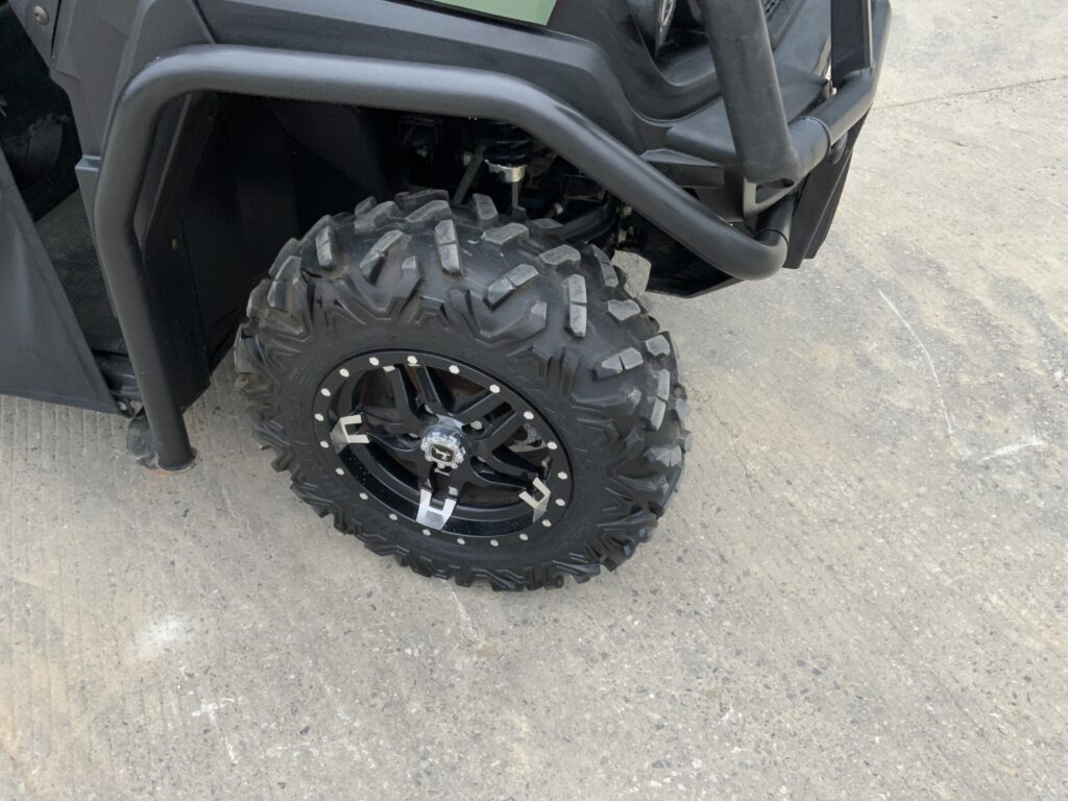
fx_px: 895
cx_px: 534
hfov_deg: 61.7
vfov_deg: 48.2
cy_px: 400
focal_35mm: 29
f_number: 1.8
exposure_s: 1/122
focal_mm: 3
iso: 32
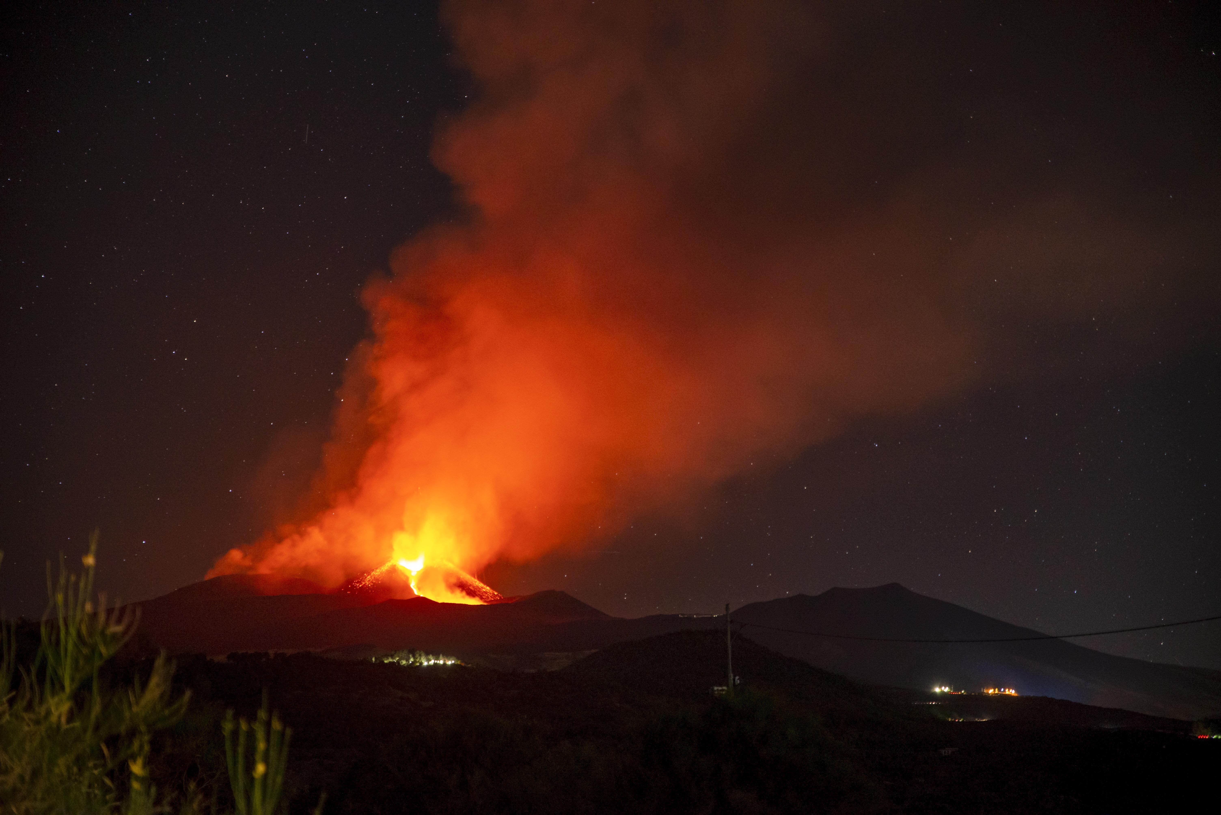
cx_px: 610
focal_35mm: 70
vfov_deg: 19.5
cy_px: 408
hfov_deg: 28.8
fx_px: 2375
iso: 1600
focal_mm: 70
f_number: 2.8
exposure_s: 3
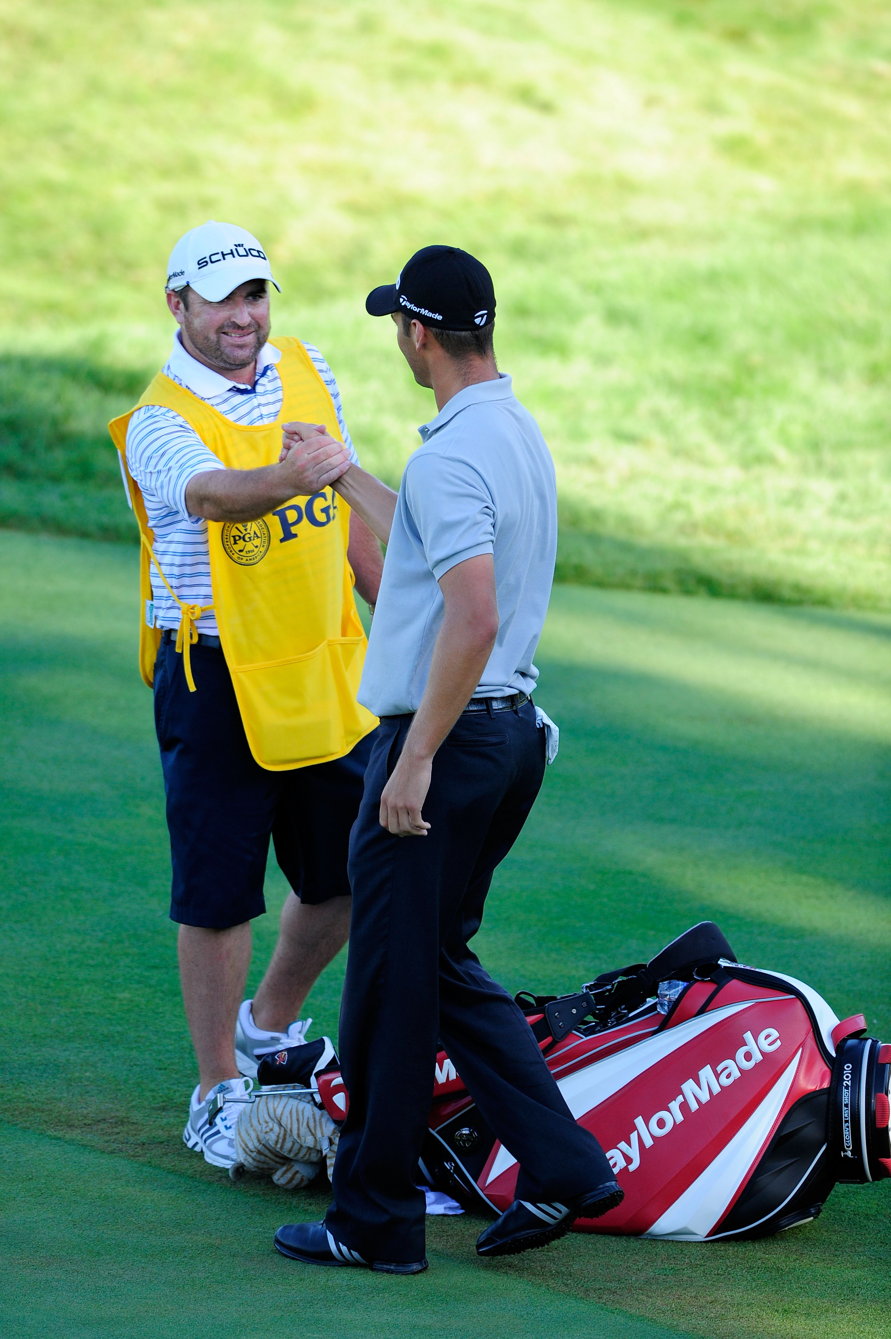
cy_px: 670
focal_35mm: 500
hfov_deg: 2.7
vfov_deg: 4.1
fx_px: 18585
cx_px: 446
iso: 640
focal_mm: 500
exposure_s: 1/800
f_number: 4.5
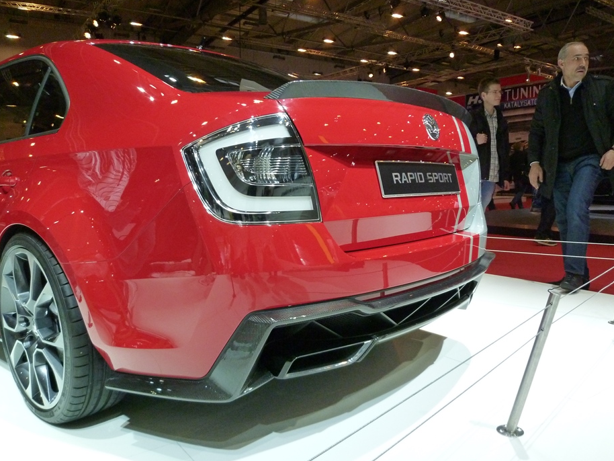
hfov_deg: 63.4
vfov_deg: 49.7
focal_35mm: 28
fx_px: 497
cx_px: 314
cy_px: 251
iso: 500
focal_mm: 4.5
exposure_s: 1/250
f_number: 2.8
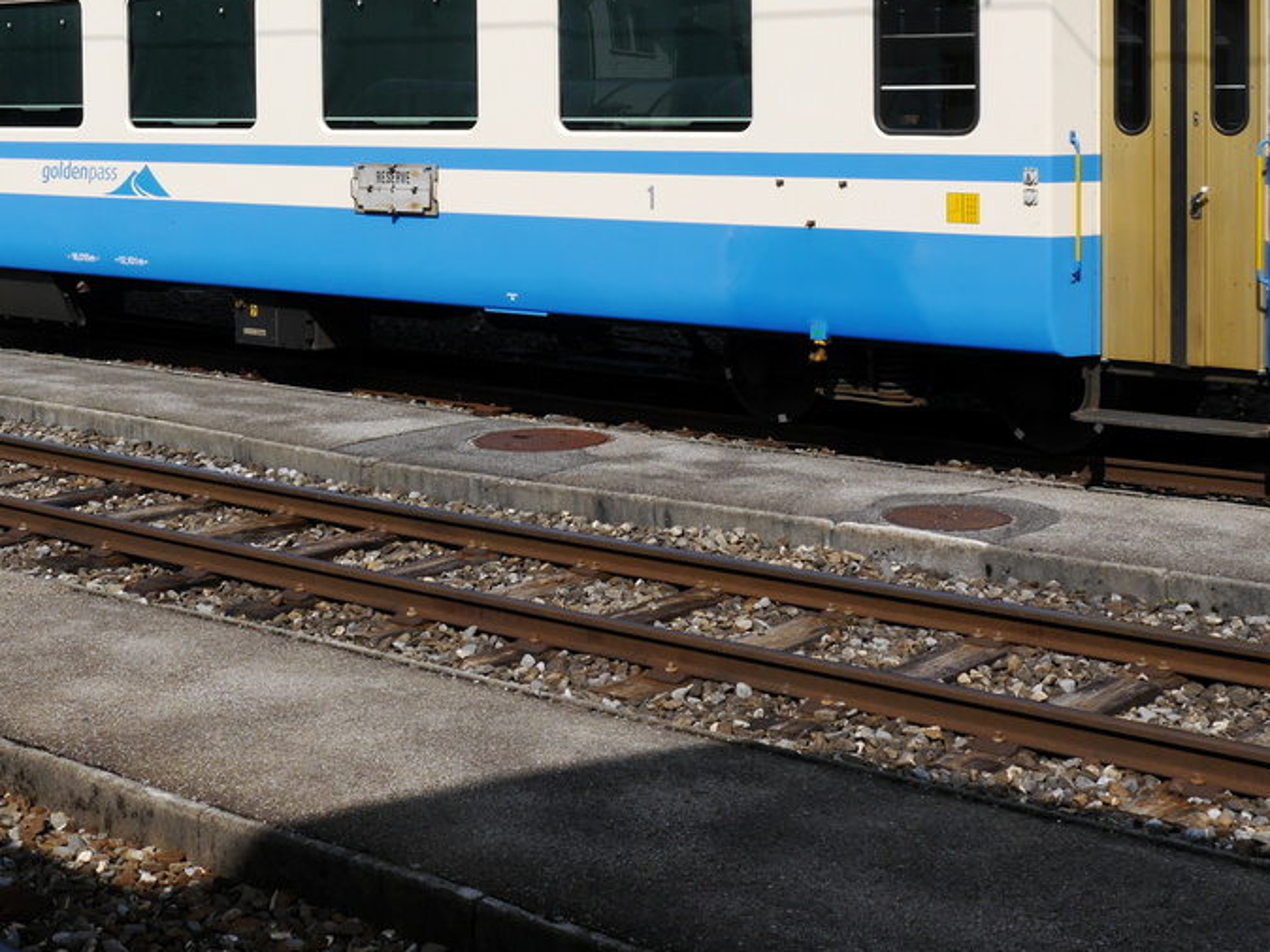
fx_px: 2090
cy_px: 158
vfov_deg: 25.1
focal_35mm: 57
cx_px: 588
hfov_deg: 33.8
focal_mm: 16
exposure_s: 1/500
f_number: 9
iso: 160
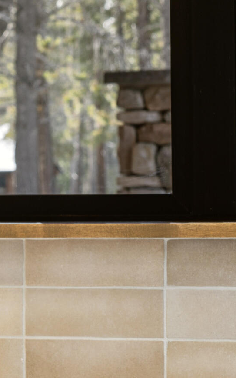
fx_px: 1811
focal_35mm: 176
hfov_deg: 7.3
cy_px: 211
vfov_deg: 11.9
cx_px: 406
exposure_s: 1/10
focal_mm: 50
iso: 100
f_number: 7.1
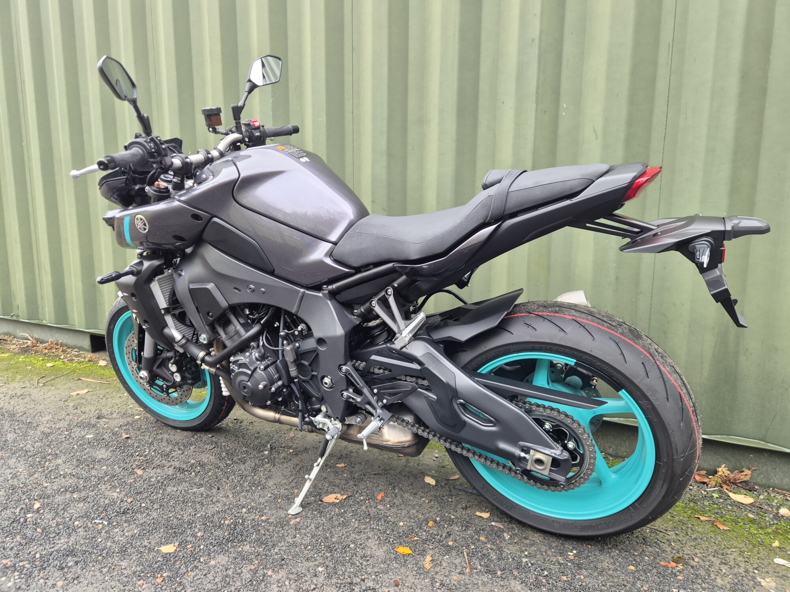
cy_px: 296
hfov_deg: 73.9
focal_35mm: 23
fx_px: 525
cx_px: 395
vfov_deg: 58.9
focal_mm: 5.4
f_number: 1.8
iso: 125
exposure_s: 1/180
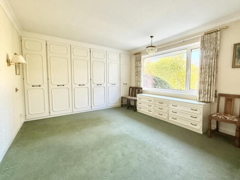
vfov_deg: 78.1
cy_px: 87
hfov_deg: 94.2
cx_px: 131
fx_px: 111
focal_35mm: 16
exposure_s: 1/99
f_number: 2.2
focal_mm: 2.22
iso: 160
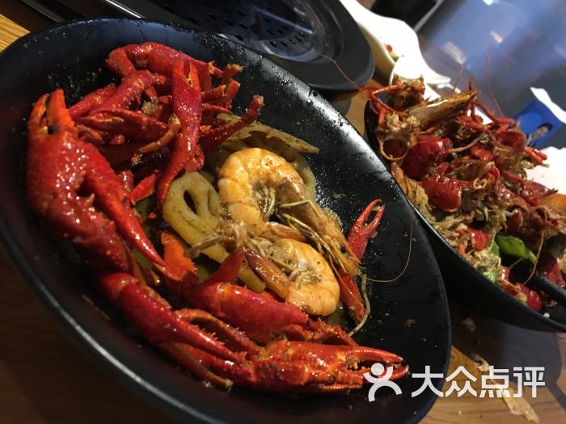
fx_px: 474
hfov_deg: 61.7
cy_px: 212
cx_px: 283
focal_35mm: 29
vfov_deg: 48.2
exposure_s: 1/17
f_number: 2.2
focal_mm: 4.15
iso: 320
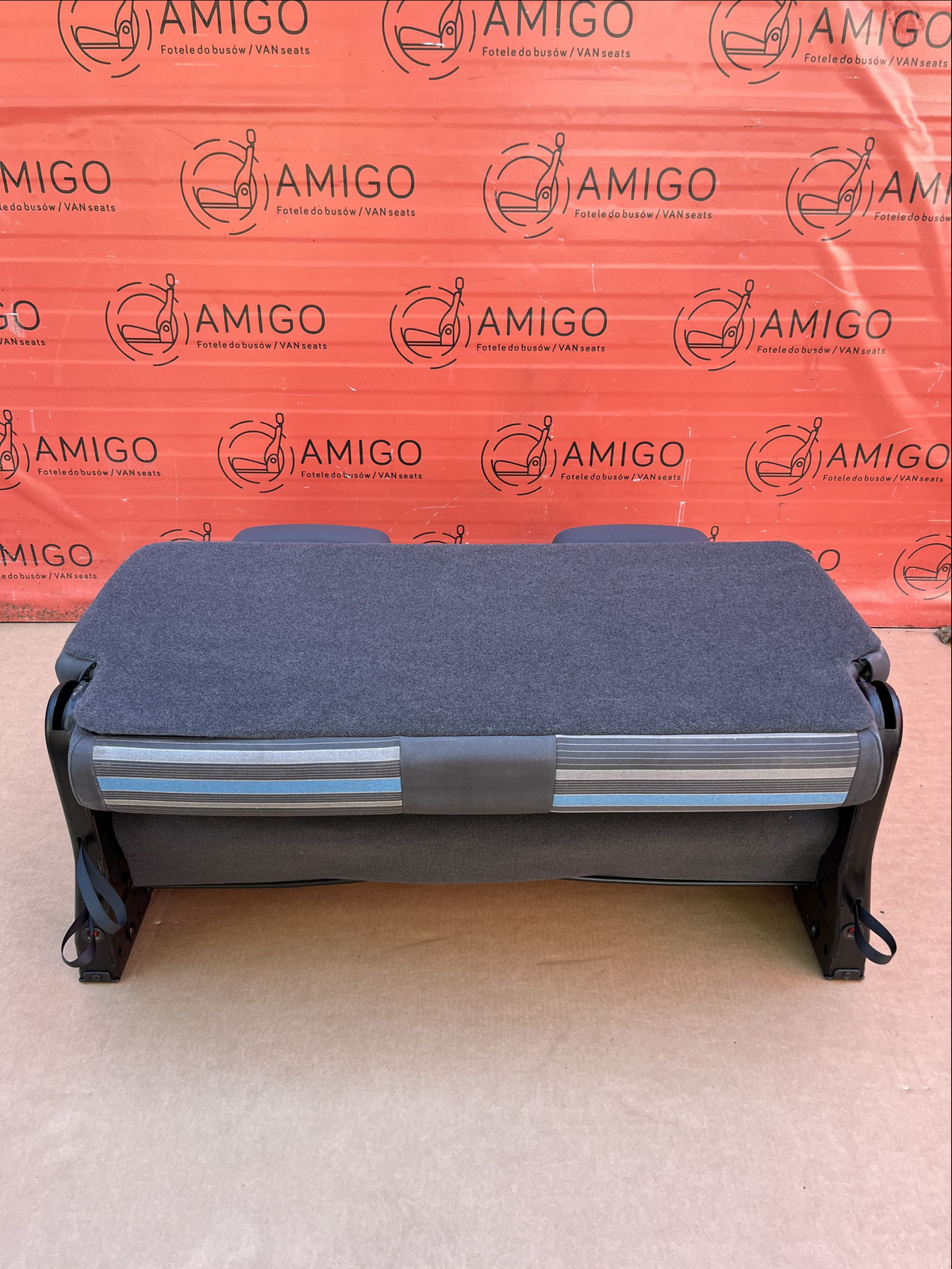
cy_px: 634
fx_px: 953
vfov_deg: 67.3
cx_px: 476
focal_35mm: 26
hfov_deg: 53.1
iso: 80
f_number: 1.6
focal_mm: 5.1
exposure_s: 1/121
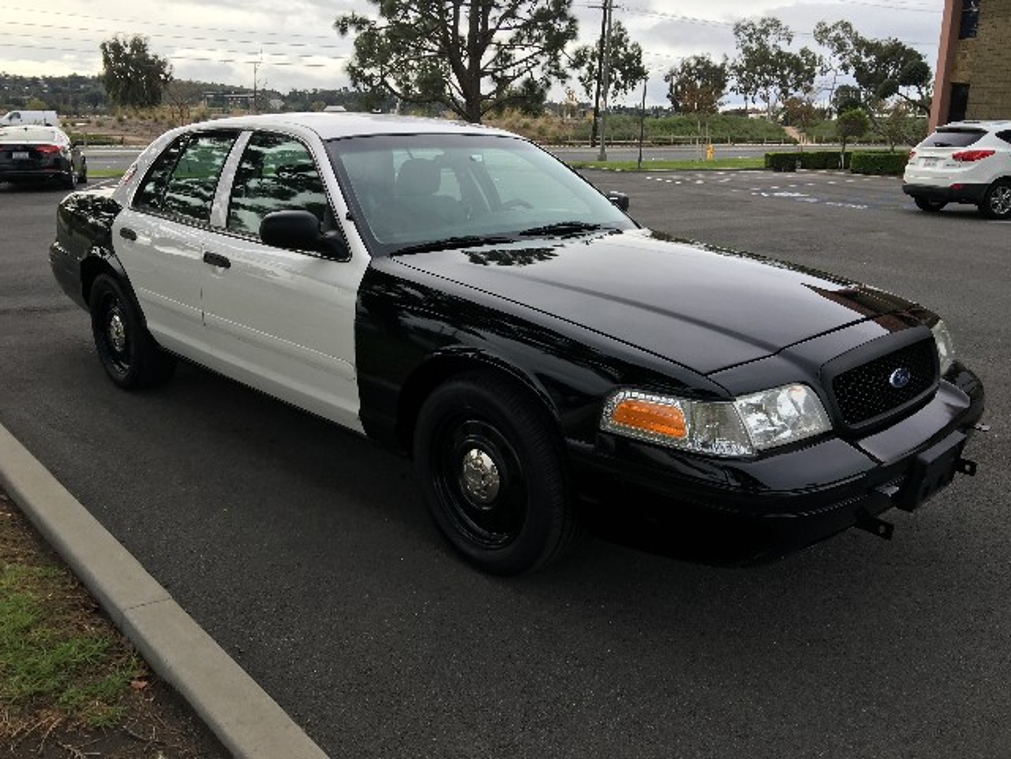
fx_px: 847
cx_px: 506
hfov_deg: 61.7
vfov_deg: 48.2
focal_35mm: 29
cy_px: 380
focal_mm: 4.15
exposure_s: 1/484
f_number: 2.2
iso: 25
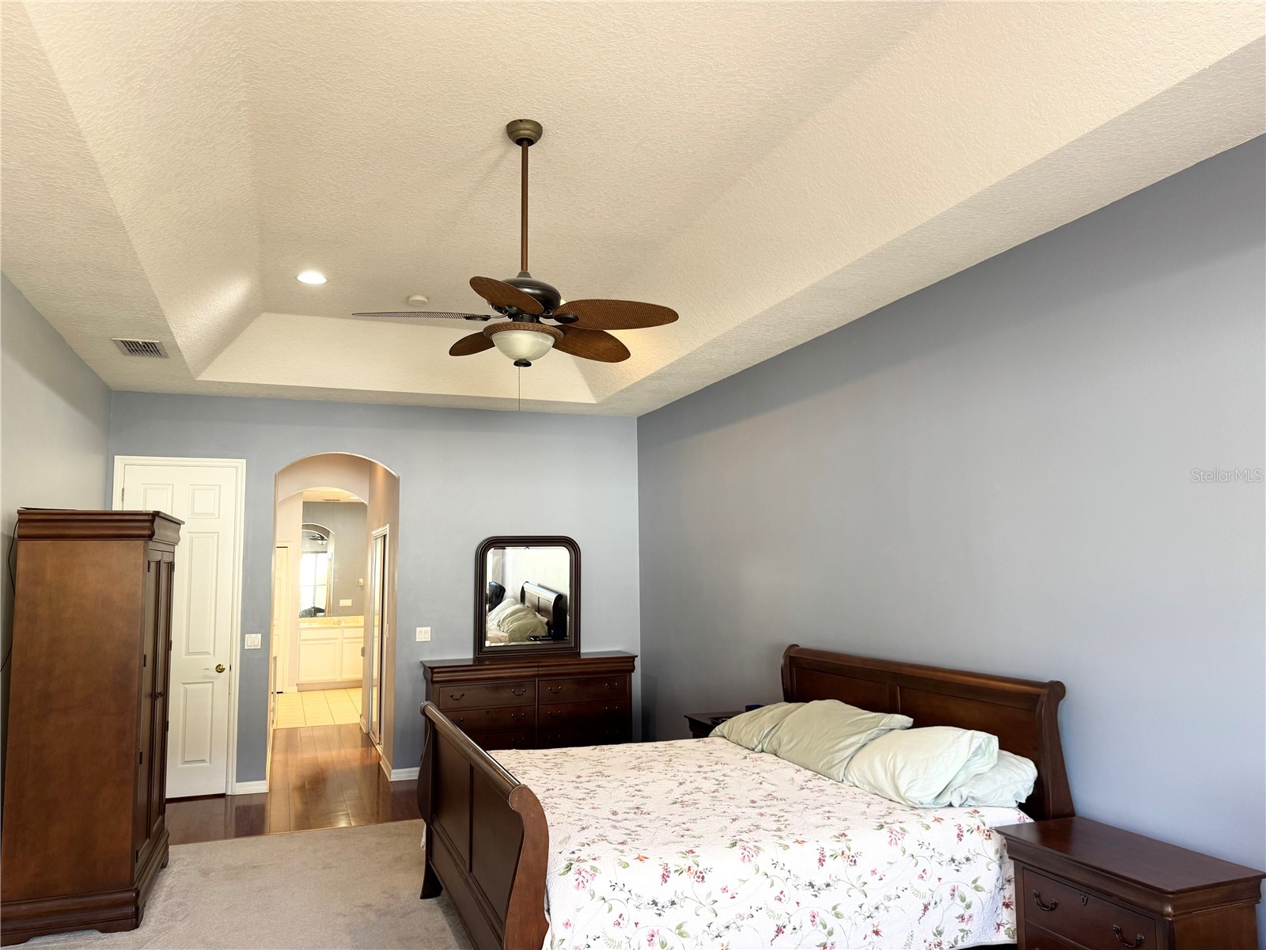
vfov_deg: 56.8
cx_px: 633
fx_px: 878
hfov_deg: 71.6
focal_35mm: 24
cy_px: 475
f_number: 1.78
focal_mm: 6.76
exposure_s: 1/60
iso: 125
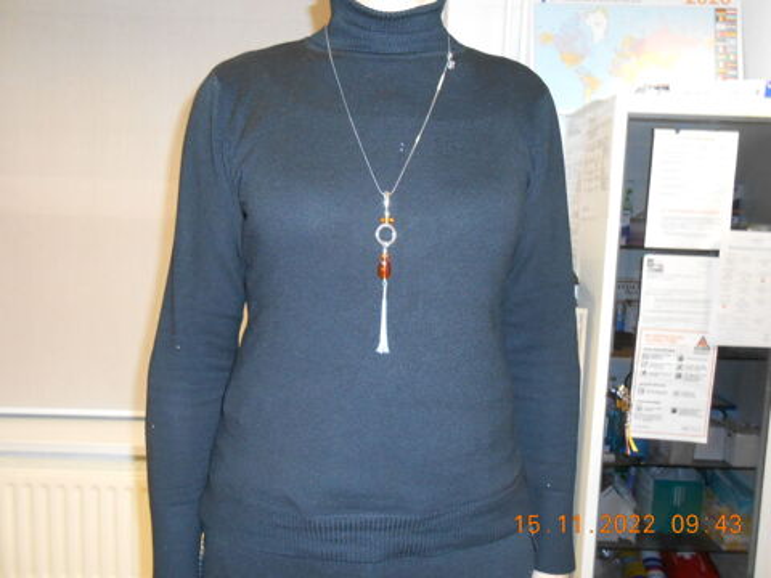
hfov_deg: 67.3
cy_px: 289
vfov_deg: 53.1
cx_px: 386
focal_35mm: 26
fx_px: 579
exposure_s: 1/25
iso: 320
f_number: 3.5
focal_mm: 4.6
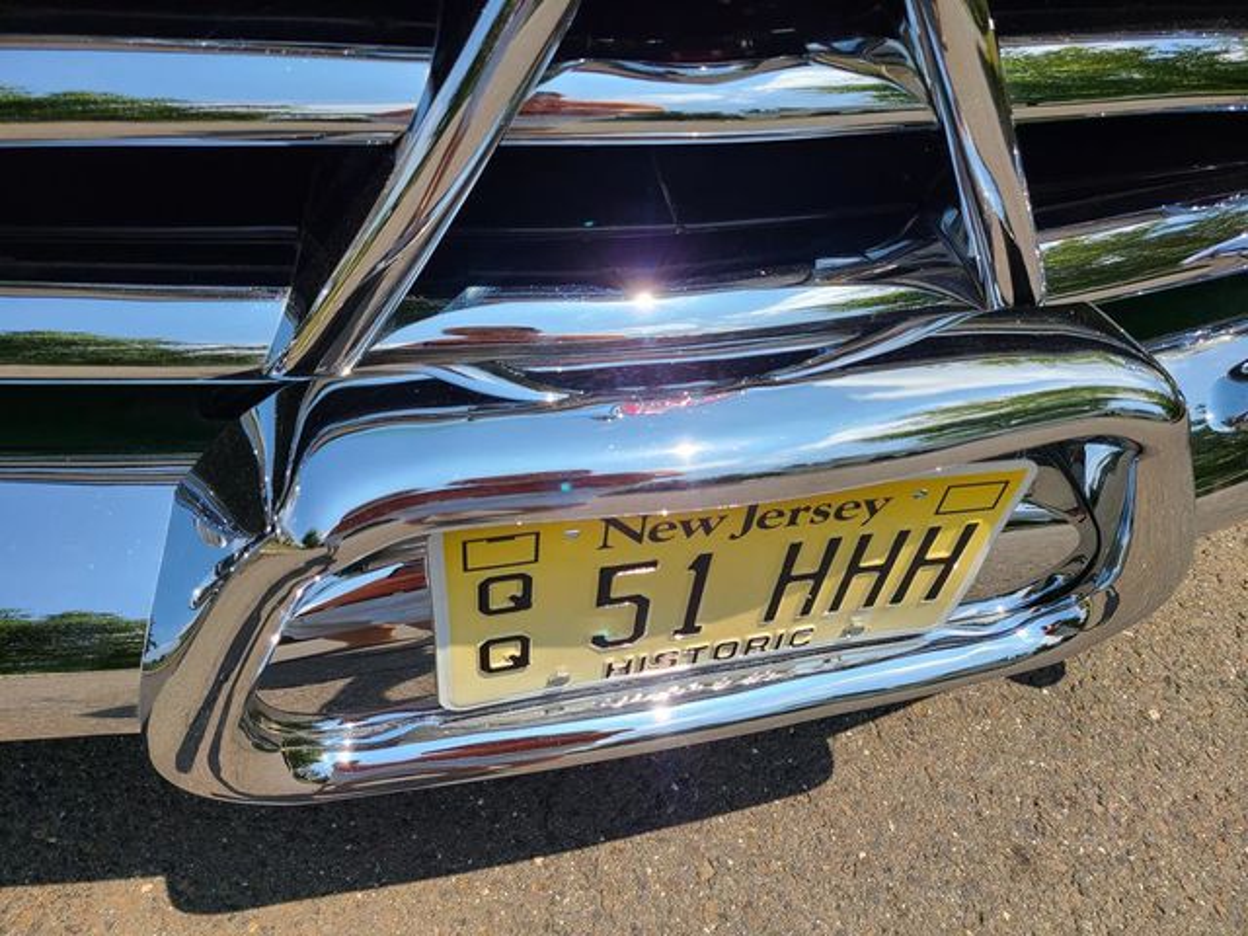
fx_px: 937
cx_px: 624
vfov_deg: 53.1
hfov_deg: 67.3
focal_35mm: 26
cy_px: 468
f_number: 1.8
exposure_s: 1/2685
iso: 40
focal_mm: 5.4
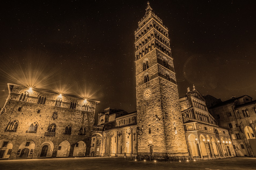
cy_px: 85
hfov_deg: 90.1
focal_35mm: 18
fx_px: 128
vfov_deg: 67.1
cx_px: 133
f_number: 3.5
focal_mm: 10
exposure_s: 30
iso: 100
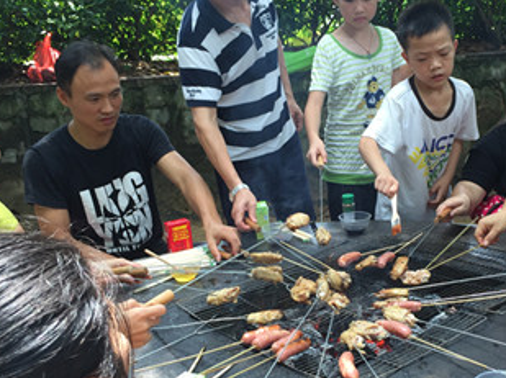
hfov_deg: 40.0
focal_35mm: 47
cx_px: 332
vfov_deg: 30.7
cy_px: 241
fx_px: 686
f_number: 2.2
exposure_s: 1/100
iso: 40
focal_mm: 4.15
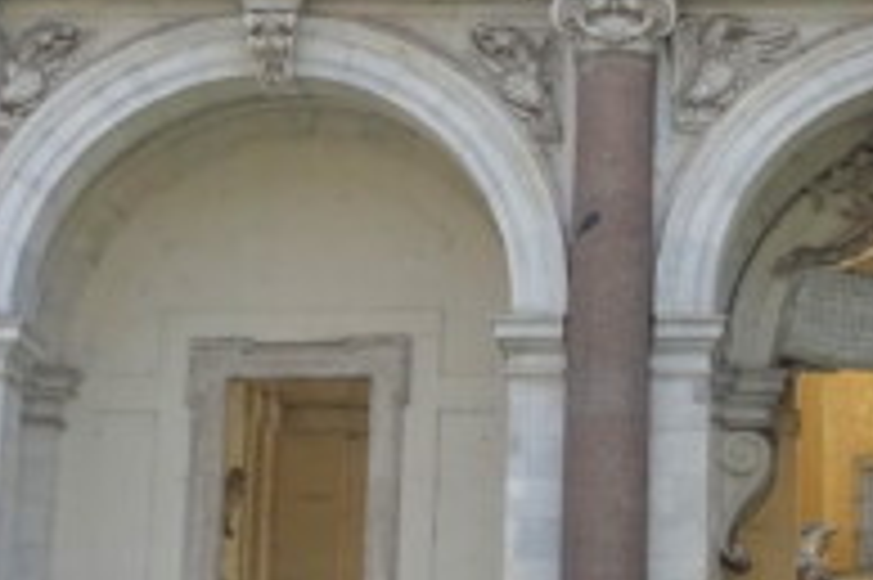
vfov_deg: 9.6
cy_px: -9
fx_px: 3416
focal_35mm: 141
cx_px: 918
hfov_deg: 14.3
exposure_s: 1/320
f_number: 4
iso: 400
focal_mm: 8.8
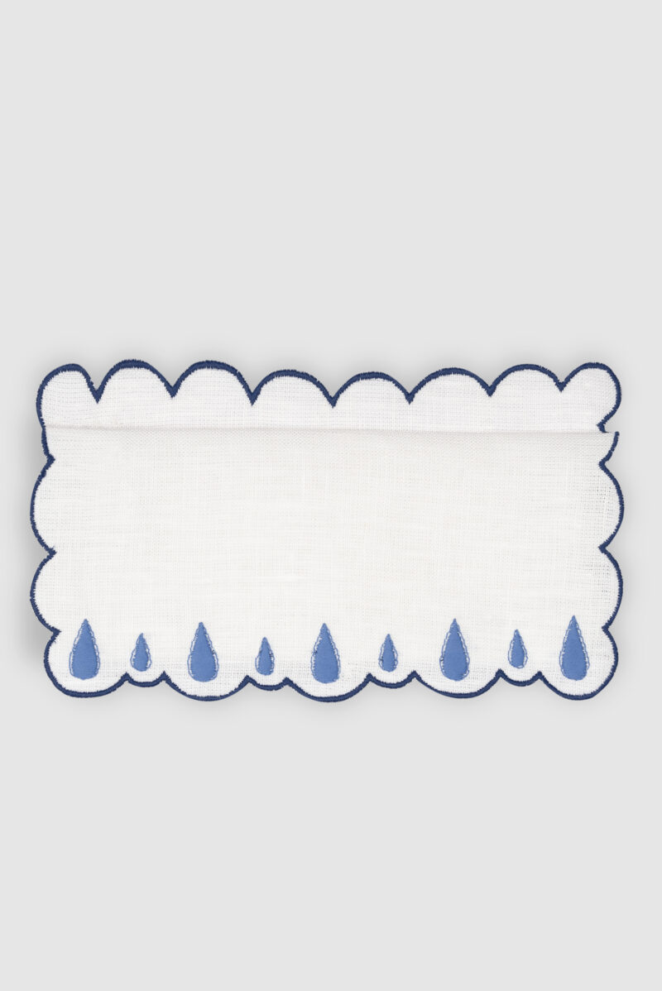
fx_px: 2066
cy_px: 496
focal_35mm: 75
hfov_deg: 18.2
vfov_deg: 27.0
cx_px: 331
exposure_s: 1/125
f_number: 10
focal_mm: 75
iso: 100
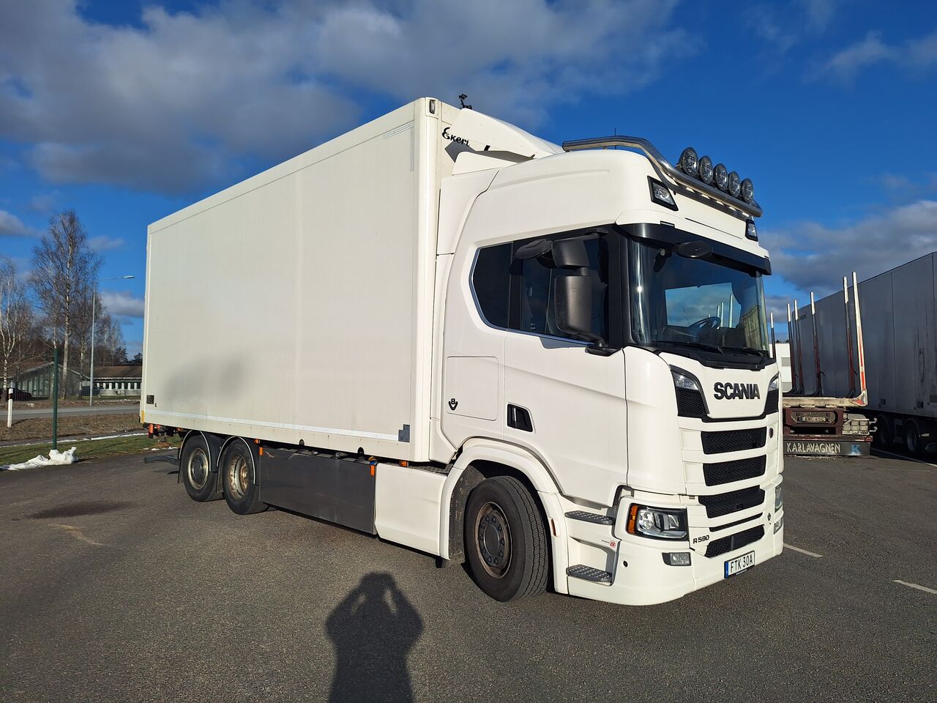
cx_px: 468
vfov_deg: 58.9
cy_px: 352
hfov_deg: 73.9
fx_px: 623
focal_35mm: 23
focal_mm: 5.54
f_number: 1.8
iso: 40
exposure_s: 1/4950
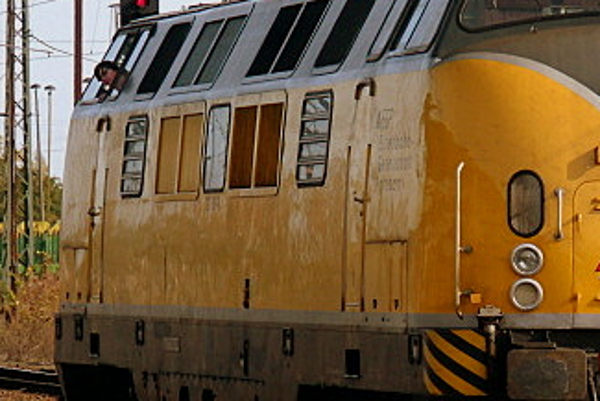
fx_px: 6753
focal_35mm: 405
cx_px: 425
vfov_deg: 3.4
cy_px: 194
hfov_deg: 5.1
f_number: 5.9
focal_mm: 35.2
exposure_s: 1/245
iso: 100
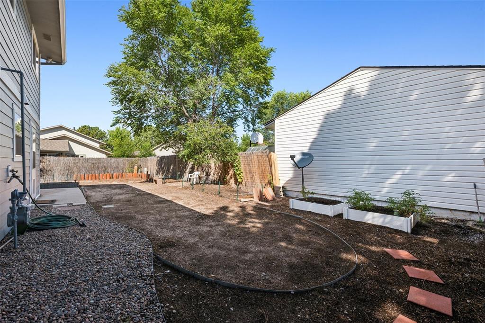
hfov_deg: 100.4
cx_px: 242
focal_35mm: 15
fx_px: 202
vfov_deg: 77.3
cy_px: 162
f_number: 11
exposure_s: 1/40
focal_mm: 15
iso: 100
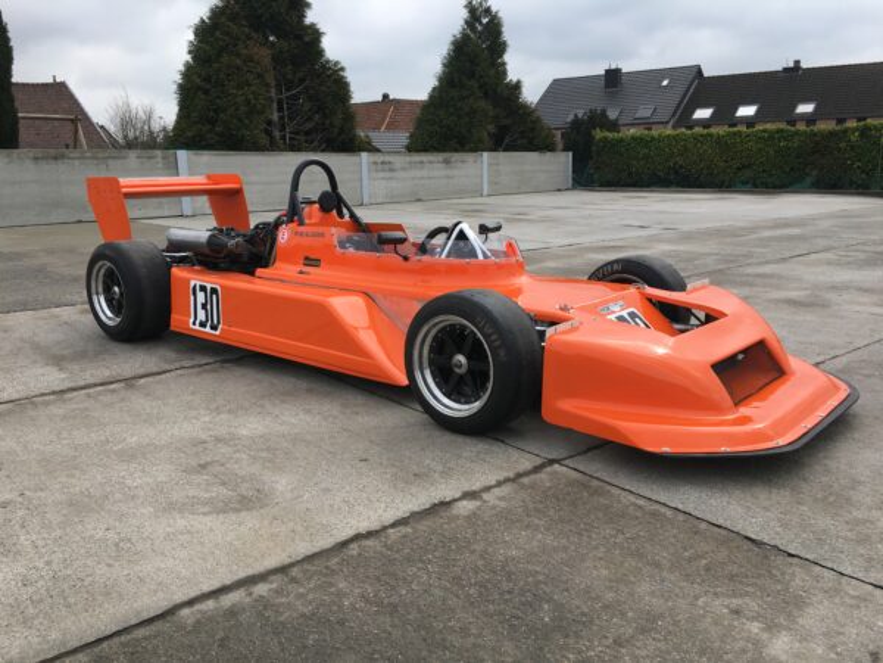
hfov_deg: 61.7
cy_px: 332
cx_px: 442
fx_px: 740
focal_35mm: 29
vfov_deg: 48.2
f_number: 2.2
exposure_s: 1/625
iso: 25
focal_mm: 4.15
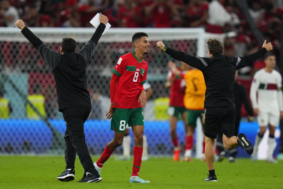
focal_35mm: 400
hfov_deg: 5.2
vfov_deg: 3.4
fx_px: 3145
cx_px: 142
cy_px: 94
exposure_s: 1/2500
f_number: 2.8
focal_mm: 400
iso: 2000
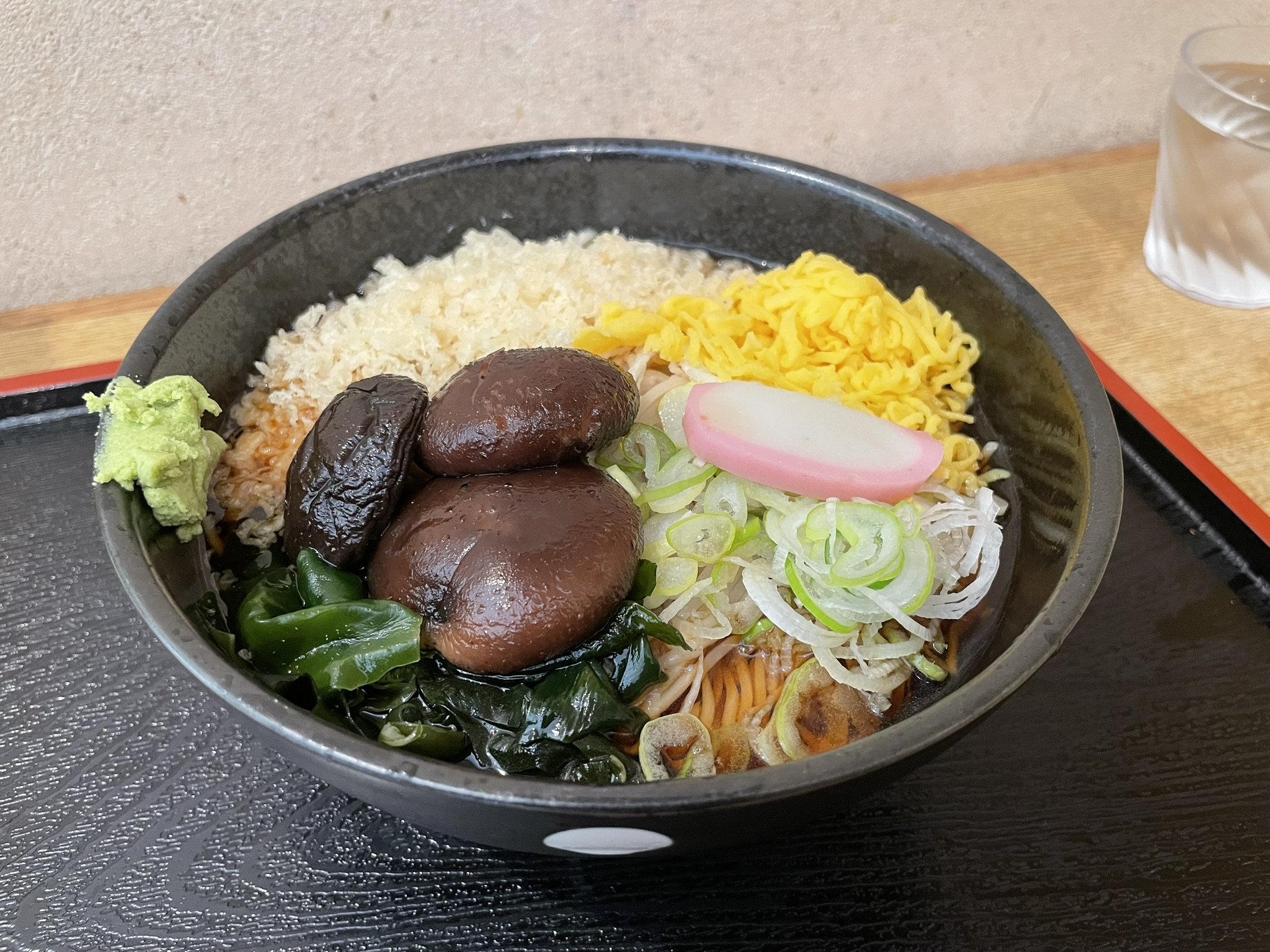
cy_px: 476
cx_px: 635
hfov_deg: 67.3
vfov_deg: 53.1
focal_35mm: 26
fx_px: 954
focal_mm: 4.2
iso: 200
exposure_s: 1/50
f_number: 1.6
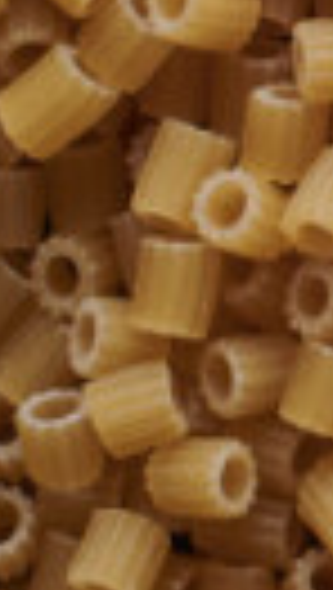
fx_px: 4991
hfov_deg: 3.5
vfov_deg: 6.6
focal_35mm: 319
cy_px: -369
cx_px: 1701
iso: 160
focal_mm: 50
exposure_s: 1/100
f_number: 8
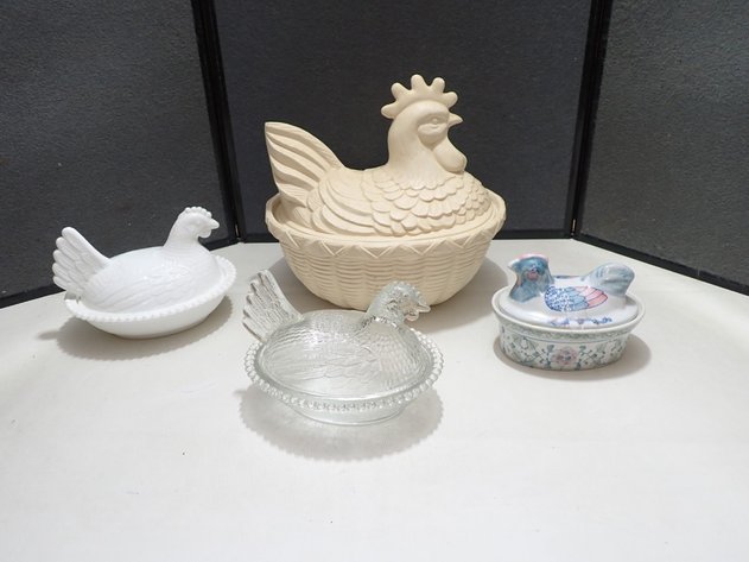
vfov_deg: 46.8
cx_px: 374
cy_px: 281
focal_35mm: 30
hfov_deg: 60.0
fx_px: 649
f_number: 2.3
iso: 200
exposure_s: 1/50
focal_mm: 5.4
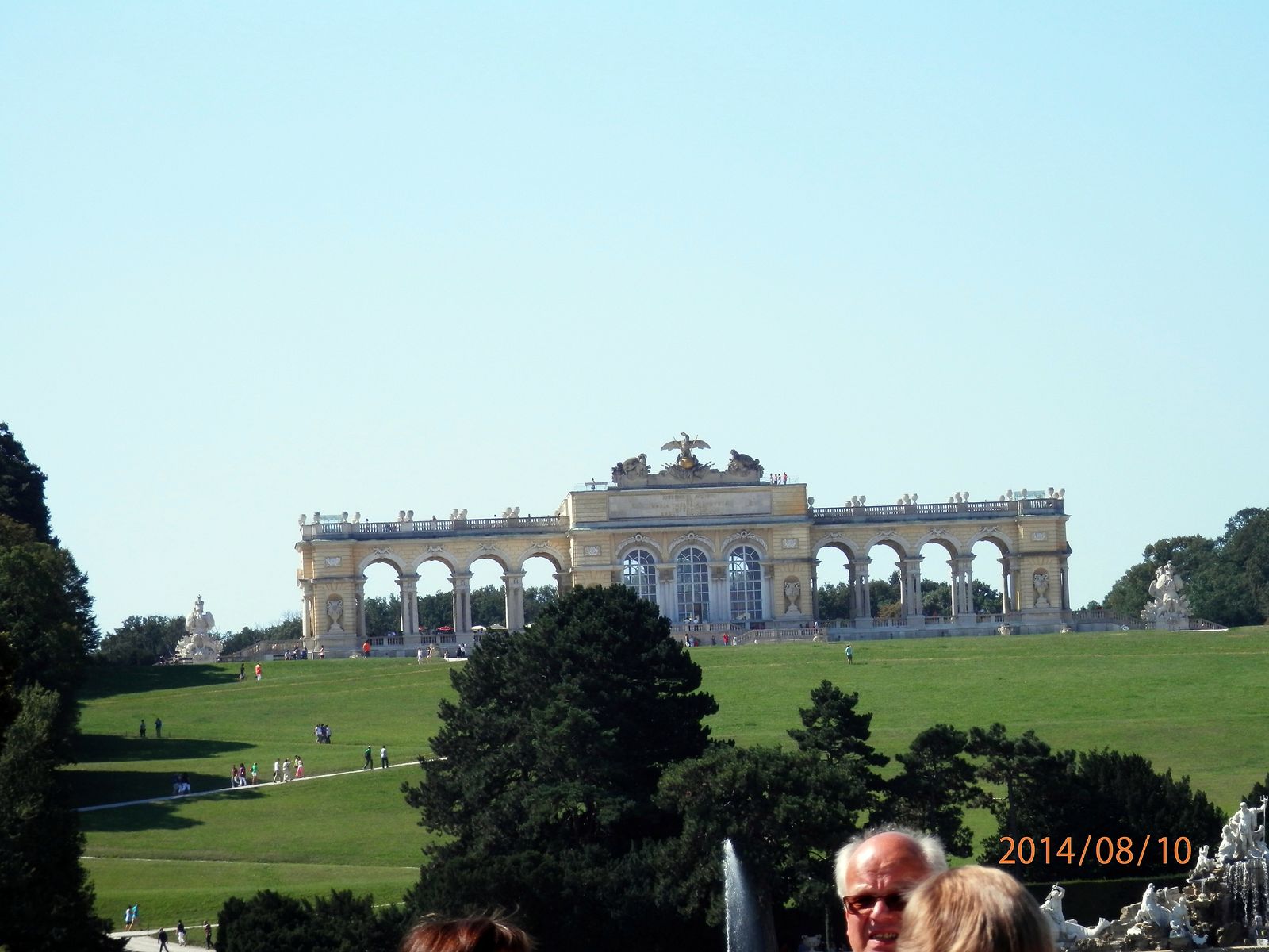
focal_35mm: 169
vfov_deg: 8.8
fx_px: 6195
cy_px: 476
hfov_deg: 11.7
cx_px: 634
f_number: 5.7
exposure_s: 1/400
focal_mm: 30.2
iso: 80
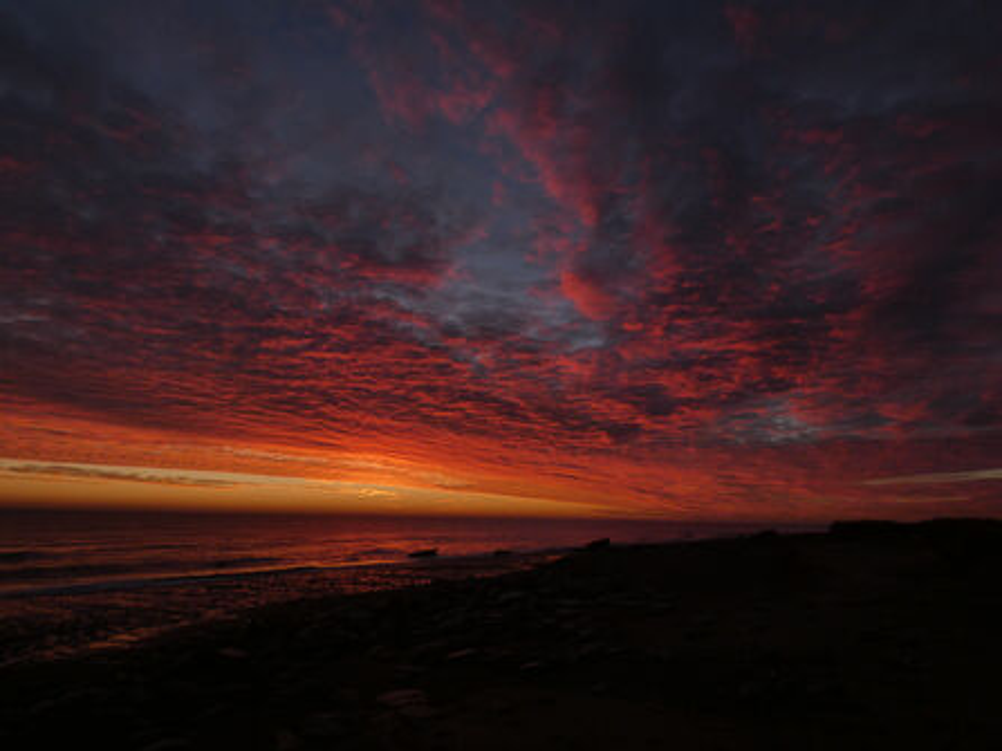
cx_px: 501
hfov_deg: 76.4
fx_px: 637
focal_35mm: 22
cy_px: 376
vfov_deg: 61.1
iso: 80
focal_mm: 4
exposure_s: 1/500
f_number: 2.9
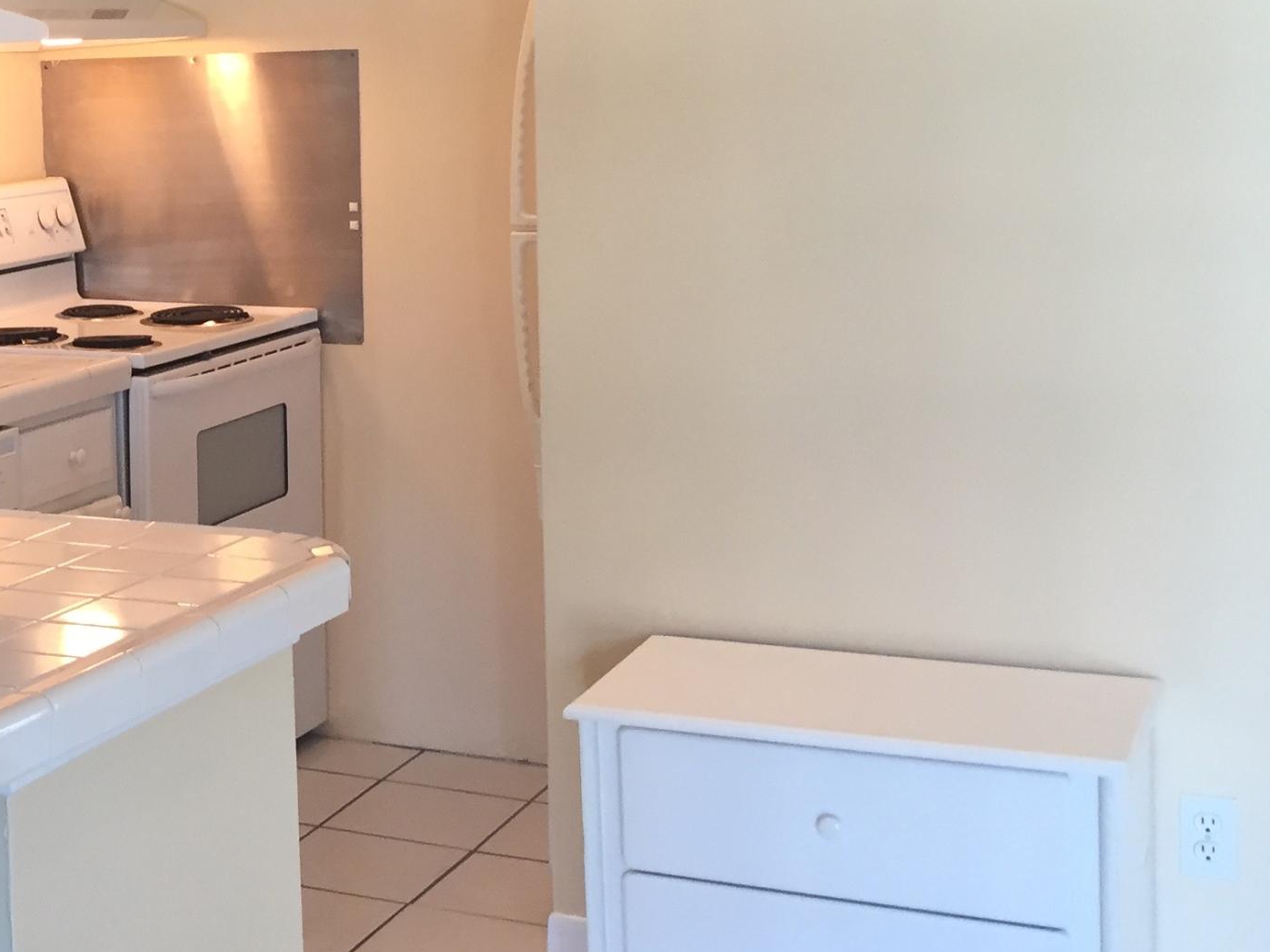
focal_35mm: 63
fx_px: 2312
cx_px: 6
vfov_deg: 23.2
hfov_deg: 28.8
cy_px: 291
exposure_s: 1/30
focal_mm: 4.15
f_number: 2.2
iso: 64
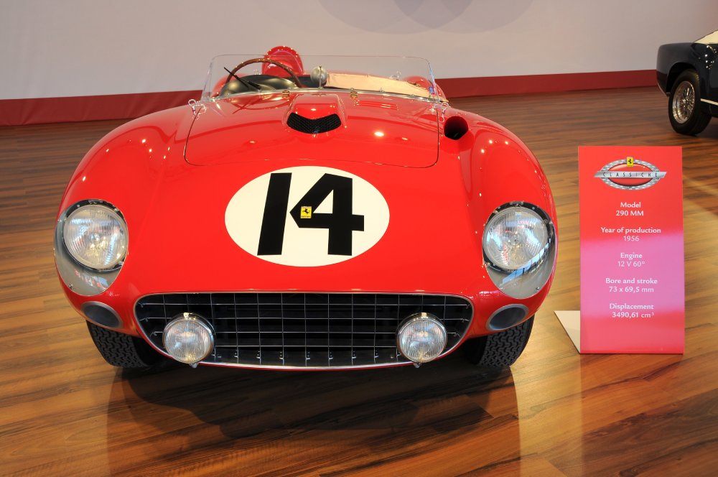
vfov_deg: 39.9
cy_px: 238
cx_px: 359
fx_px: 657
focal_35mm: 33
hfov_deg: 57.3
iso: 200
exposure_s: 1/100
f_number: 6.3
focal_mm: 22
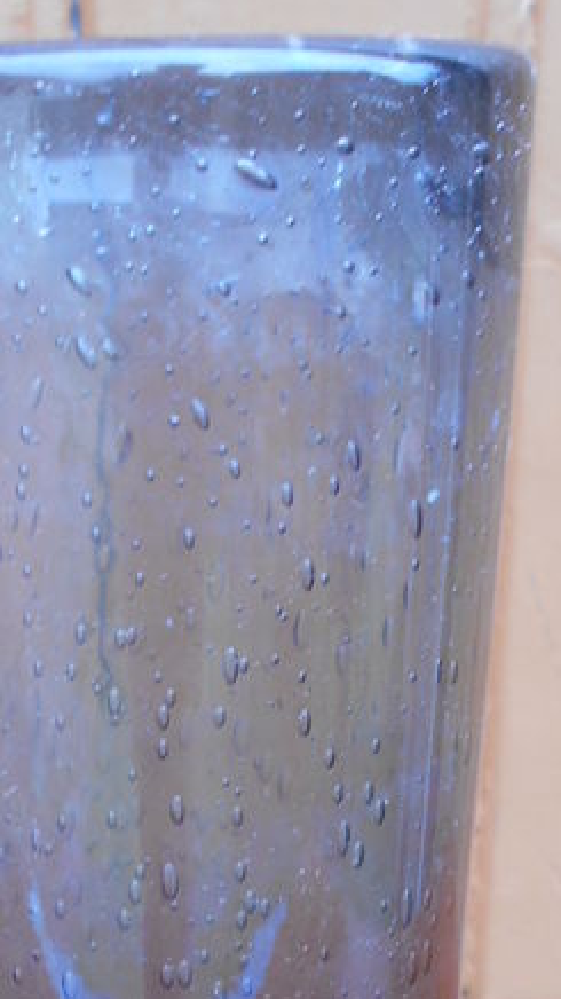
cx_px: 144
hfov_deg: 18.4
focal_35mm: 65
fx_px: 1720
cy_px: 985
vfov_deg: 30.2
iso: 80
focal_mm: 4.6
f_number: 3.2
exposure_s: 1/30
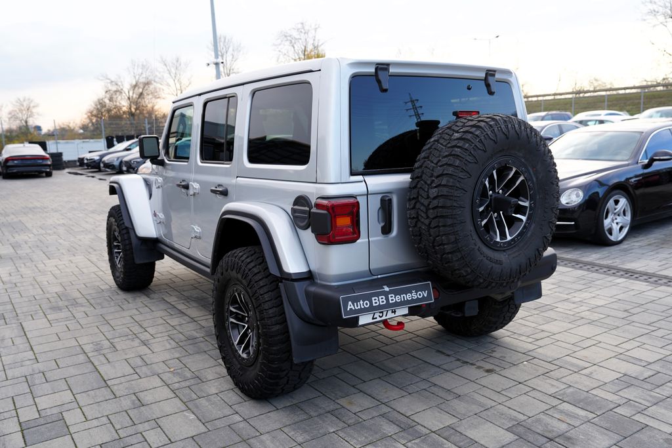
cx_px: 336
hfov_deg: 60.3
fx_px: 579
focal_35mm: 31
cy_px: 224
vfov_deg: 42.3
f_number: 4
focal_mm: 31
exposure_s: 1/80
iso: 100
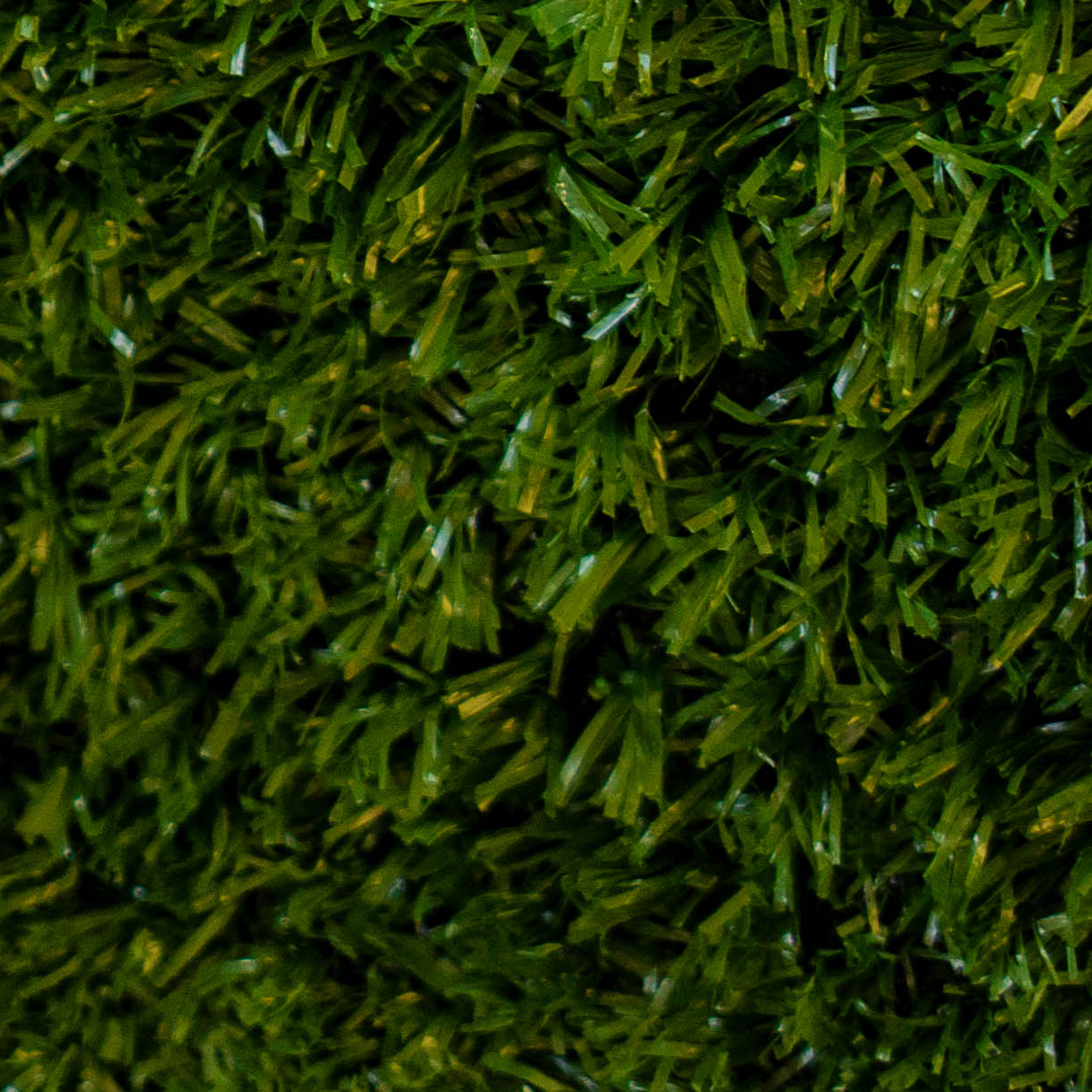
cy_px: -153
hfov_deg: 3.9
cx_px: -1179
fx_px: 15704
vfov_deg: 4.0
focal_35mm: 440
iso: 100
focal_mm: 105
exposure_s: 1/125
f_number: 4
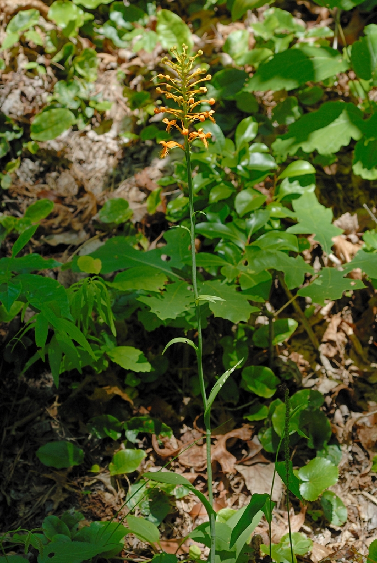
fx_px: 1410
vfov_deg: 22.6
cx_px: 188
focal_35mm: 90
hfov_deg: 15.2
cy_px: 282
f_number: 5.6
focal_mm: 60
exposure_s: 1/250
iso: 100
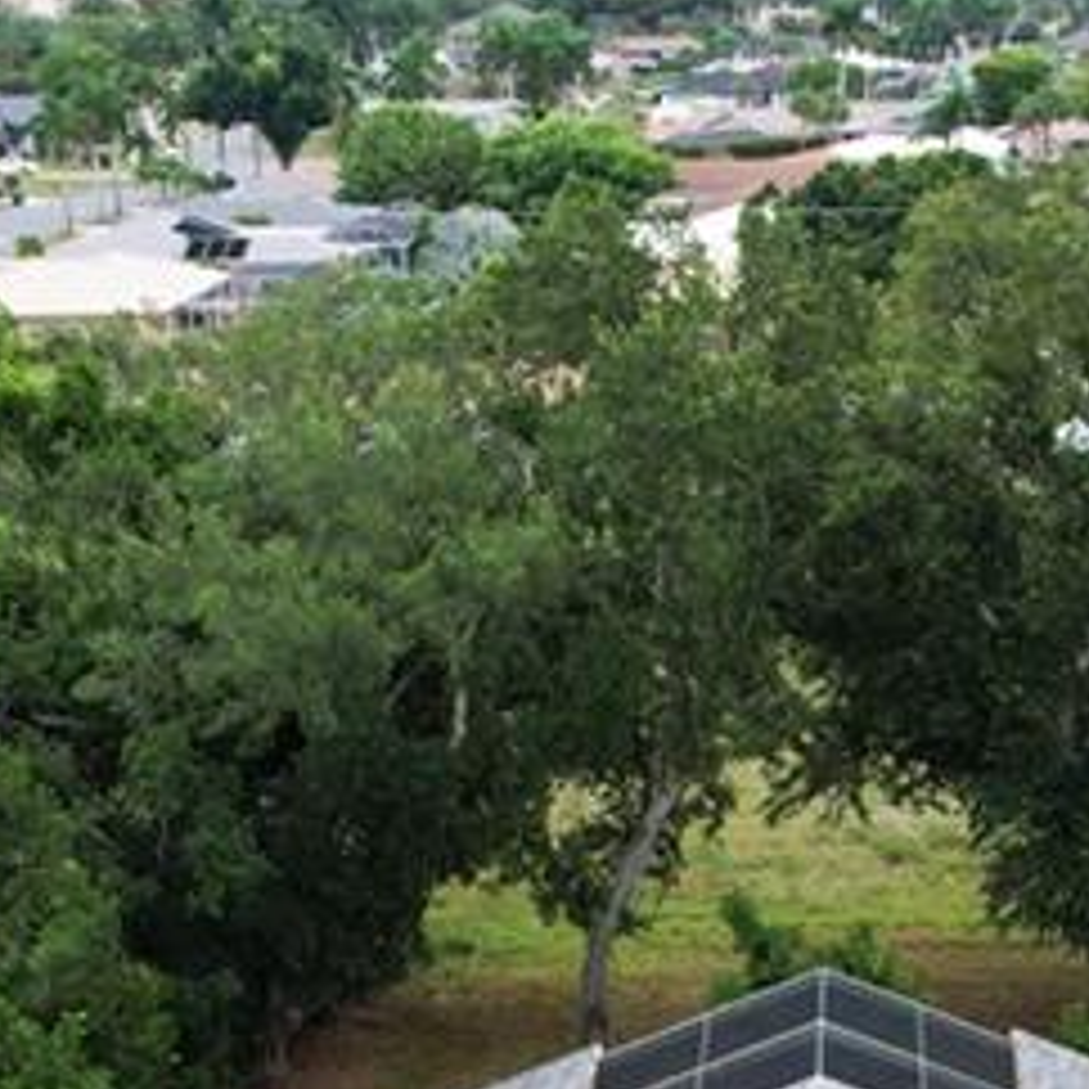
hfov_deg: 21.7
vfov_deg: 20.7
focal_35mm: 79
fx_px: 2812
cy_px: 1238
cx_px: 806
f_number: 2.8
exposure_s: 1/1500
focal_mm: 8.38
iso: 110
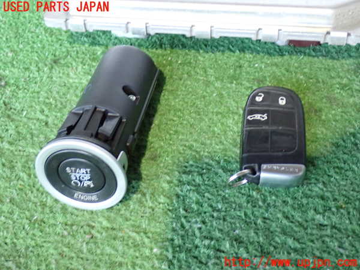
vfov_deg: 29.1
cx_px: 180
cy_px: 135
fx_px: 520
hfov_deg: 38.2
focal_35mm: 50
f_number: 3.2
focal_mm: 9.01
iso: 800
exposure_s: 1/25
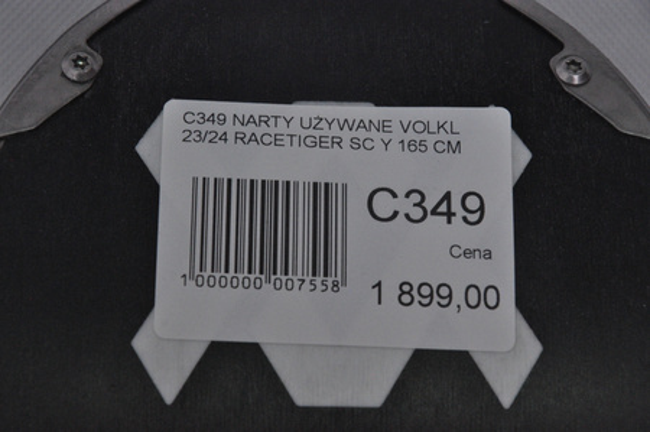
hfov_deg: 13.1
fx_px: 2841
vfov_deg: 8.7
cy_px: 216
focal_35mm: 158
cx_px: 325
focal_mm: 105
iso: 3200
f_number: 9.5
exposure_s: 1/125
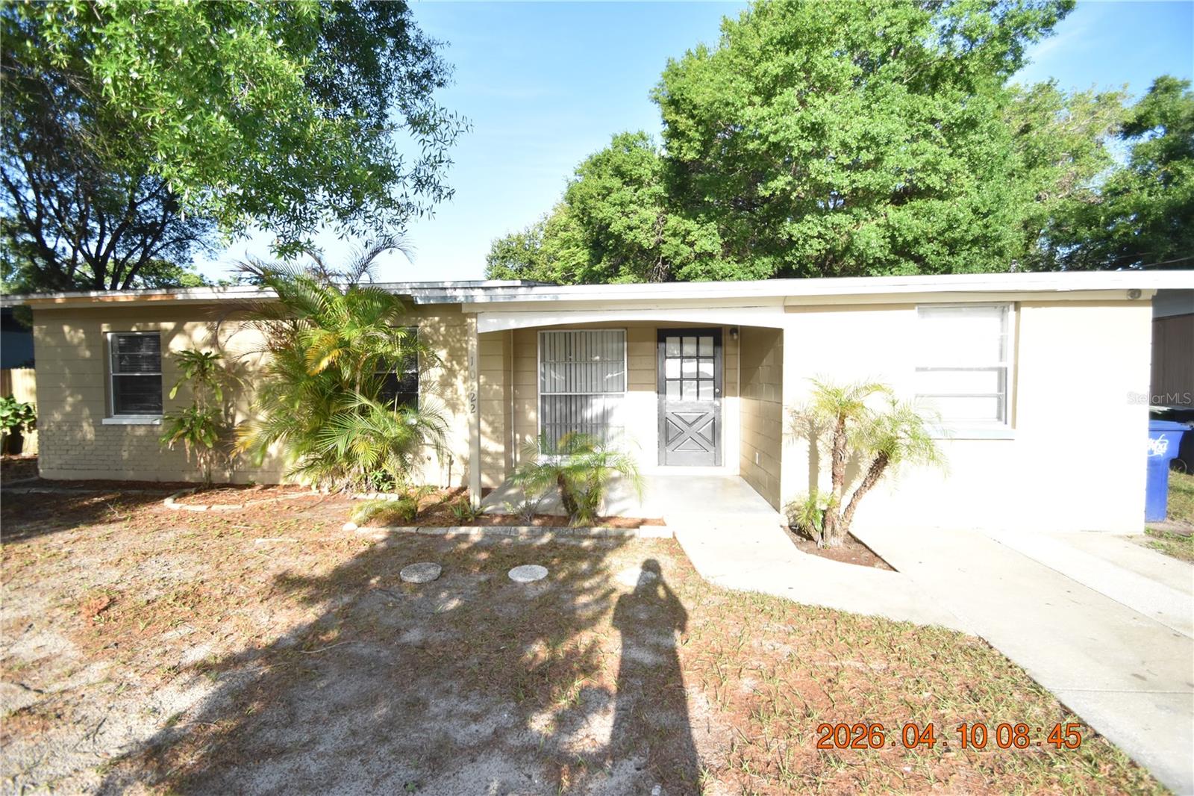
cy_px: 398
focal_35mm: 15
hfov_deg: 100.4
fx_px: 497
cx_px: 597
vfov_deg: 77.3
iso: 800
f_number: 3.5
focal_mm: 10
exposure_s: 1/2000
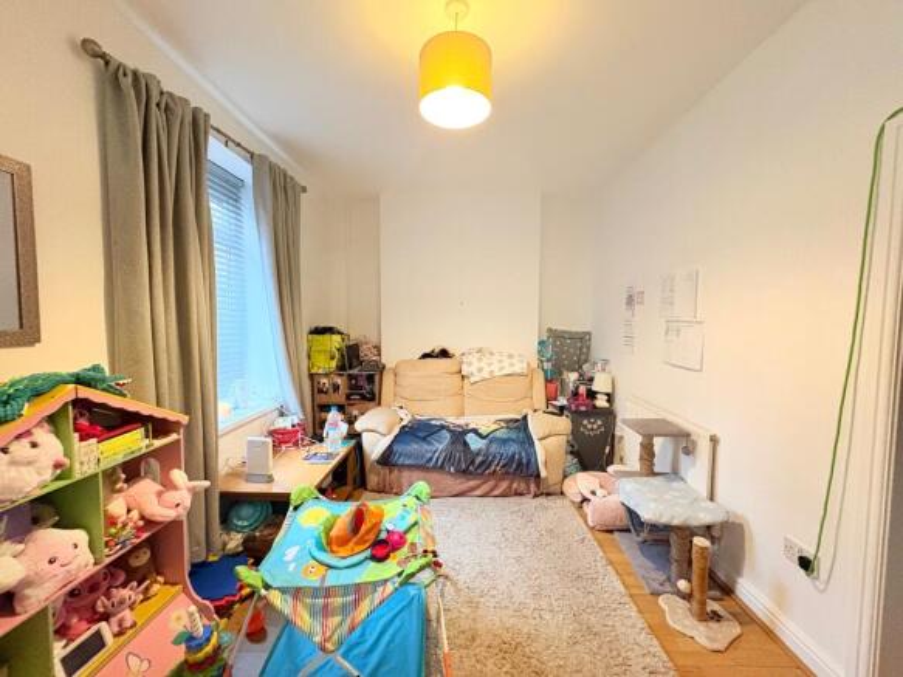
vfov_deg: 85.7
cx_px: 452
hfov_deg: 102.1
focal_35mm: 14
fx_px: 365
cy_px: 338
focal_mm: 2.22
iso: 1000
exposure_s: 1/50
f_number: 2.2
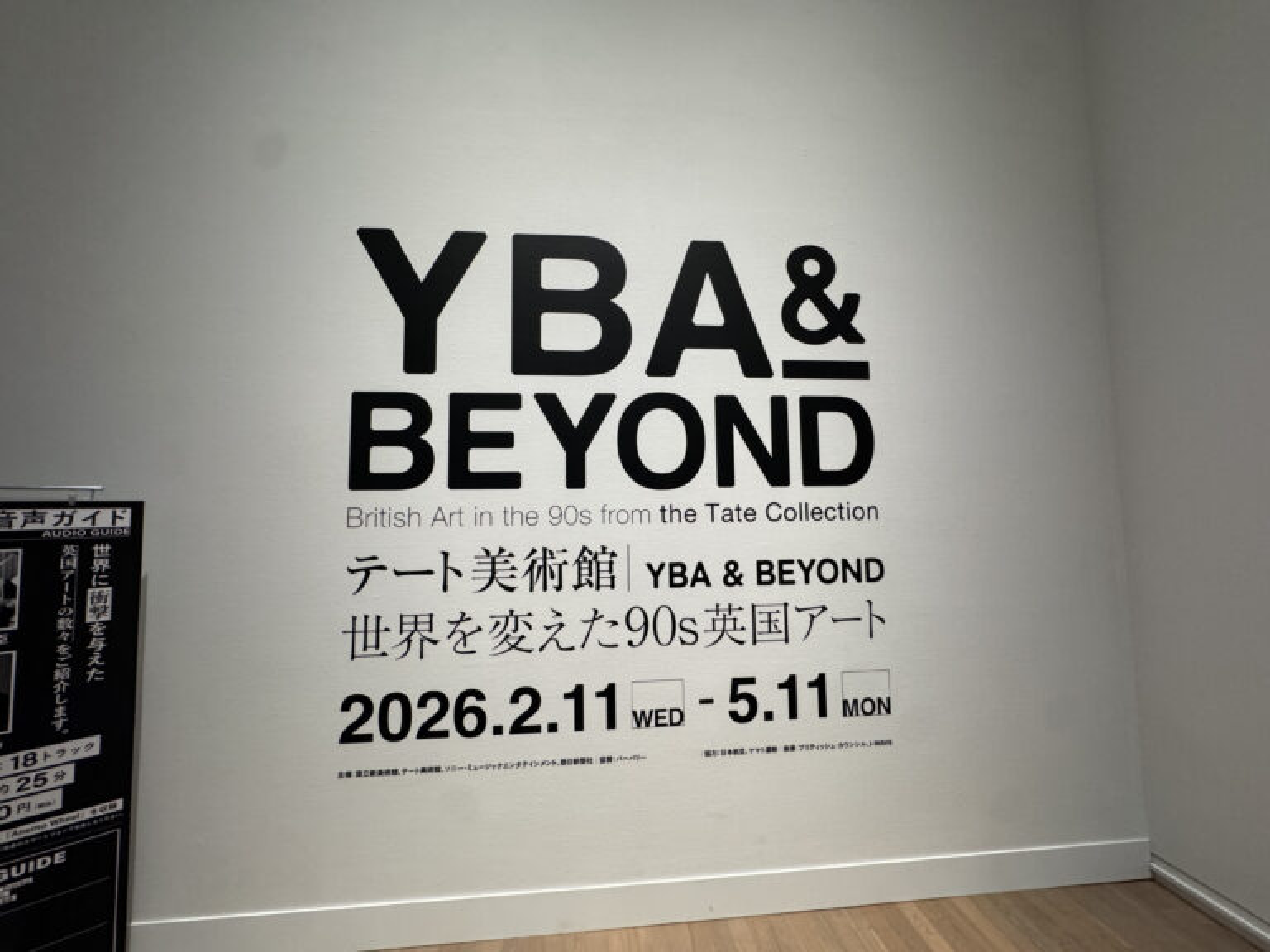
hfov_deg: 102.1
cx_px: 635
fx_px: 514
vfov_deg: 85.7
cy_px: 476
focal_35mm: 14
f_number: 2.2
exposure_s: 1/50
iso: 320
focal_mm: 2.22
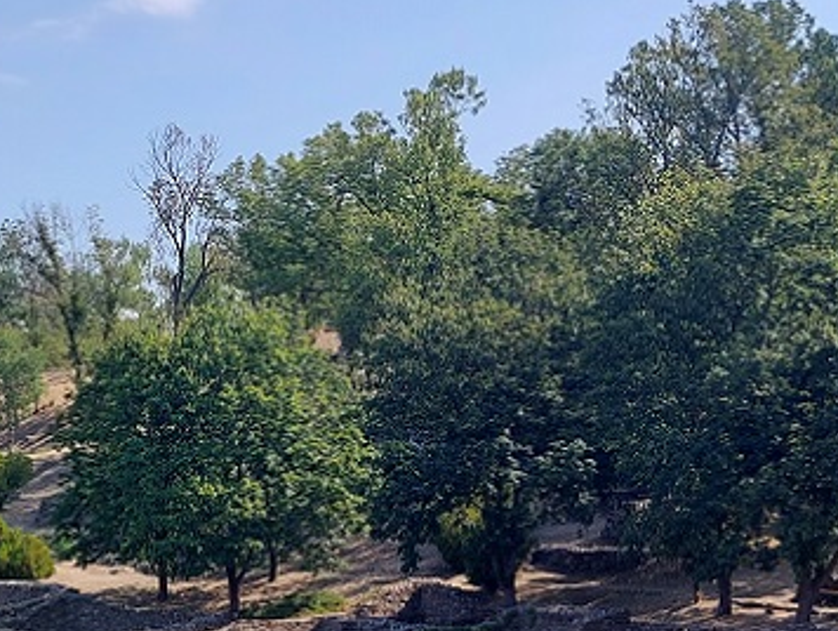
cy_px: 684
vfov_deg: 19.2
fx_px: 1794
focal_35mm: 74
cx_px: -173
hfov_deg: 23.9
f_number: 1.8
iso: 25
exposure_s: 1/783
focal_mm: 5.23
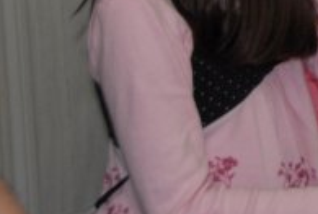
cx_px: 651
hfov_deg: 9.2
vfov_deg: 6.4
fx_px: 1850
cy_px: -206
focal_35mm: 209
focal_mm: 34
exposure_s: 1/60
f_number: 4.5
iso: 640
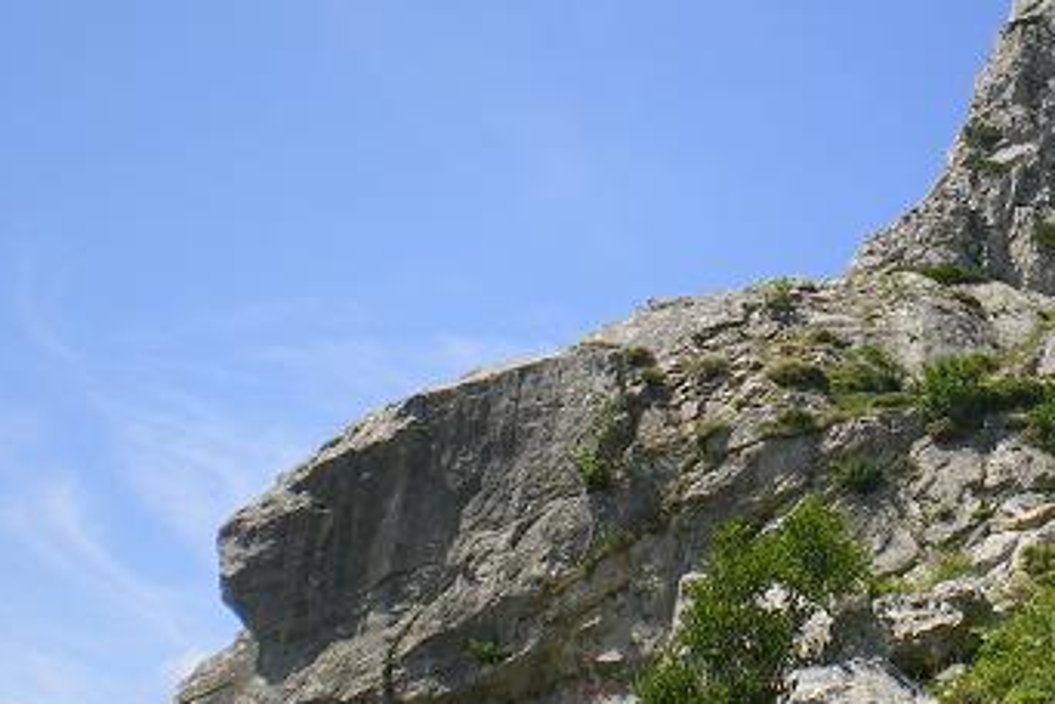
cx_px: 802
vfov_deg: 22.2
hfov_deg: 32.2
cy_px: 414
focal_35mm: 61
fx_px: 1787
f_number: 4.6
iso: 64
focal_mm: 6.3
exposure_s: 1/320
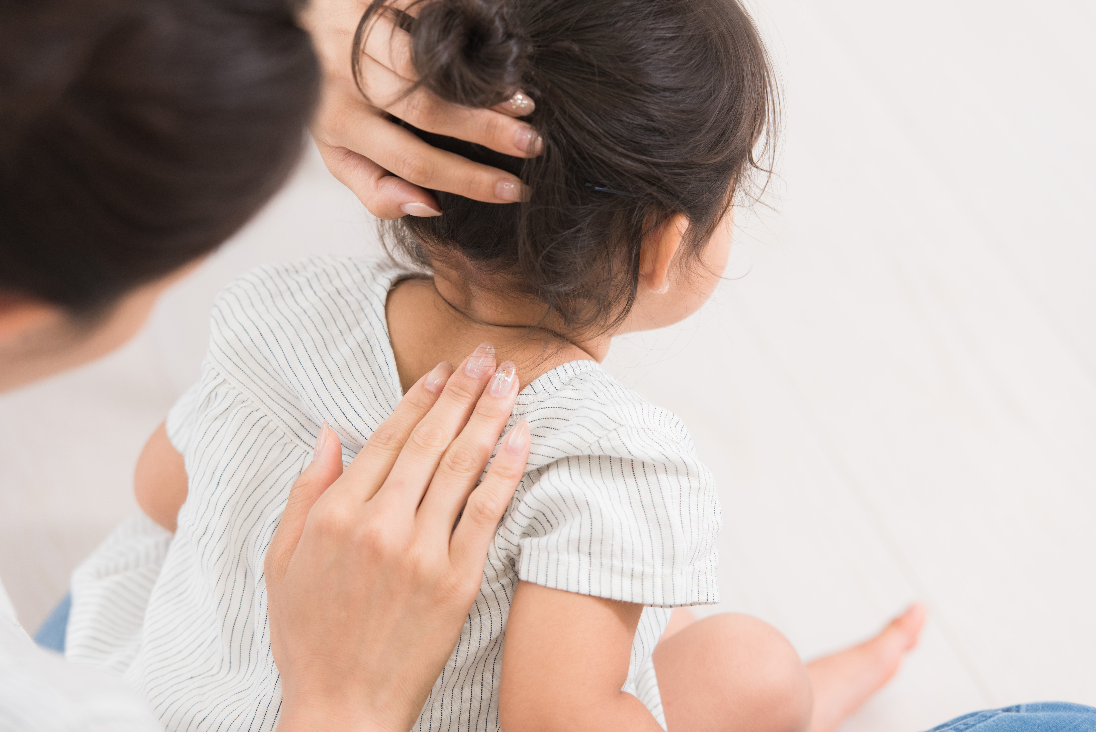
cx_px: 548
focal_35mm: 145
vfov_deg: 9.5
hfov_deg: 14.1
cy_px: 366
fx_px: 4416
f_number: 5
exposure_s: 1/125
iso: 500
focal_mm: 145
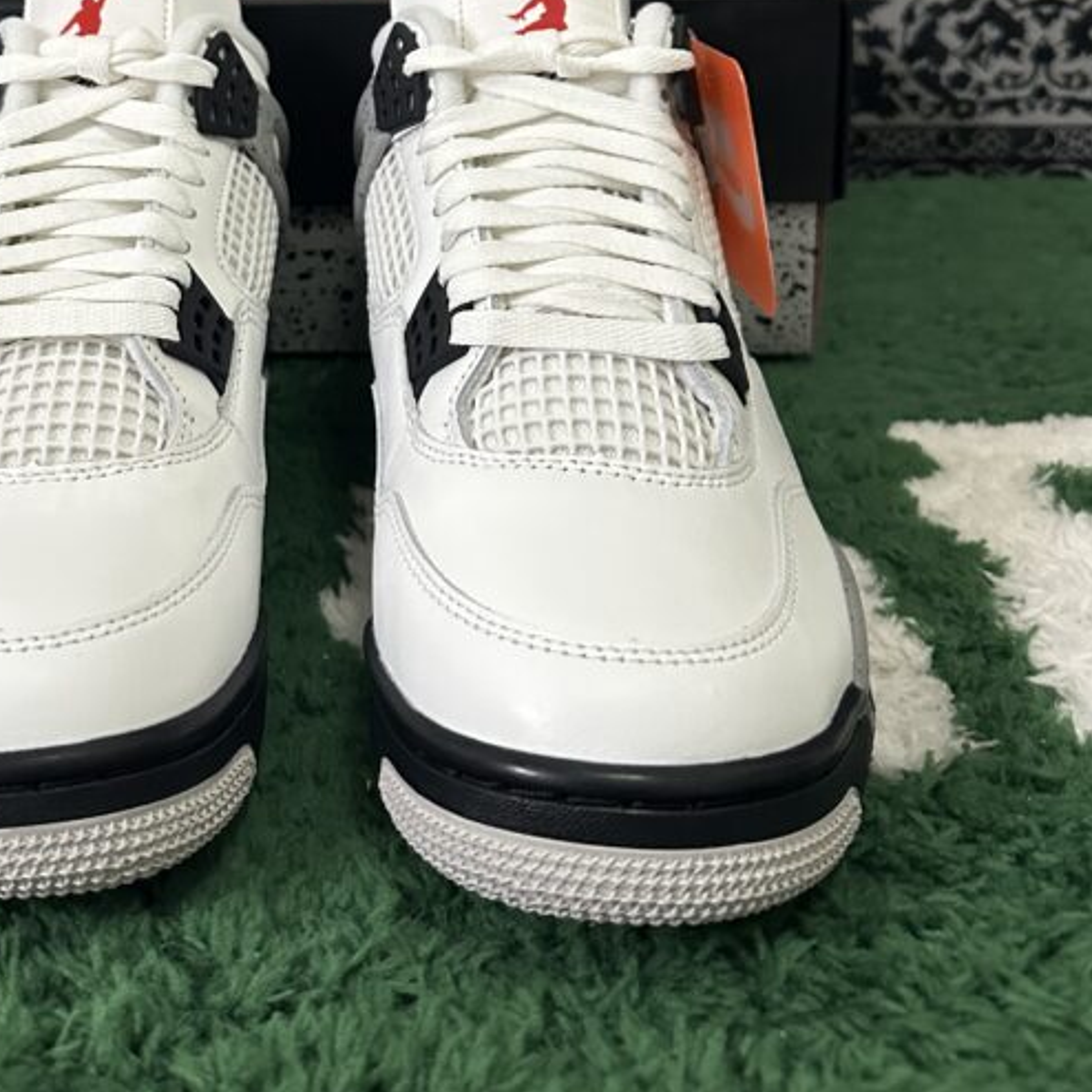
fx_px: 1570
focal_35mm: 44
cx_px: 285
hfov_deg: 37.5
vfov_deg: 36.0
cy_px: 111
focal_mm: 6.86
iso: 500
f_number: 1.78
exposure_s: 1/50
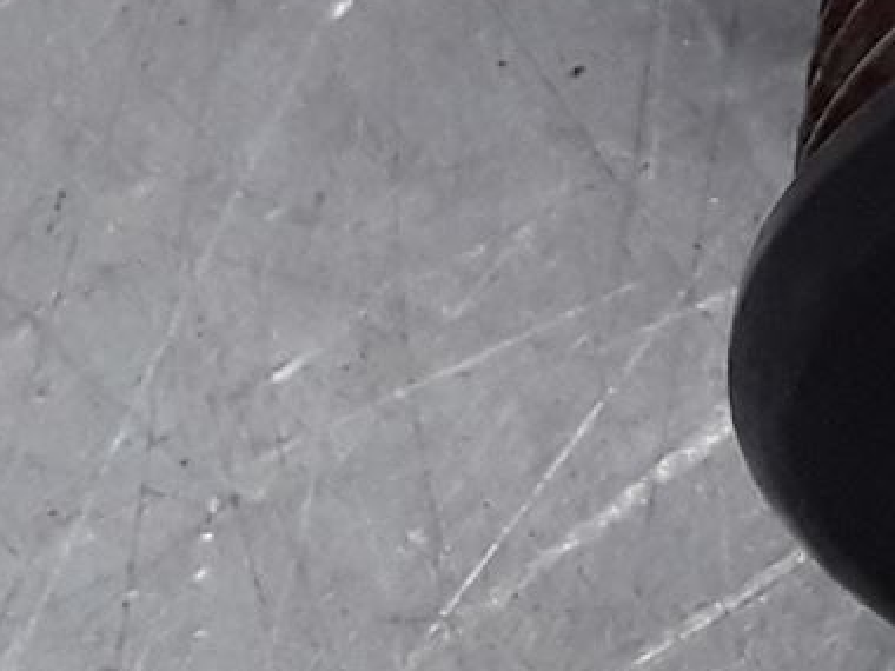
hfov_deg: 11.9
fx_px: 3904
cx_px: 1686
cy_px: -782
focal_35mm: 151
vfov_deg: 9.1
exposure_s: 1/108
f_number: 1.9
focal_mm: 2.91
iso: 100
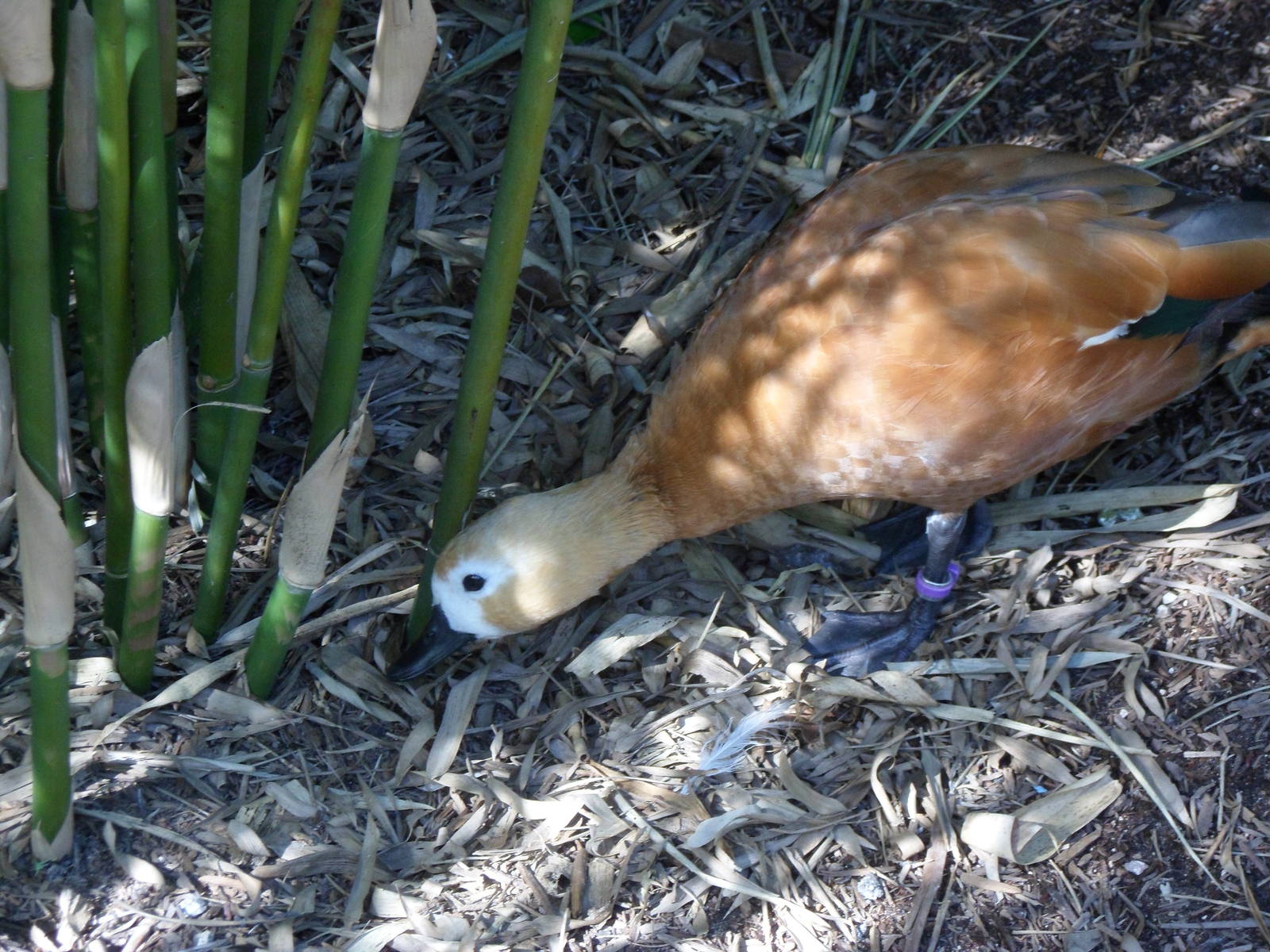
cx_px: 635
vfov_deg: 11.4
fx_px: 4769
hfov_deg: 15.2
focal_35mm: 130
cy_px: 476
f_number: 5.4
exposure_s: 1/45
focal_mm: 22.5
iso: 200
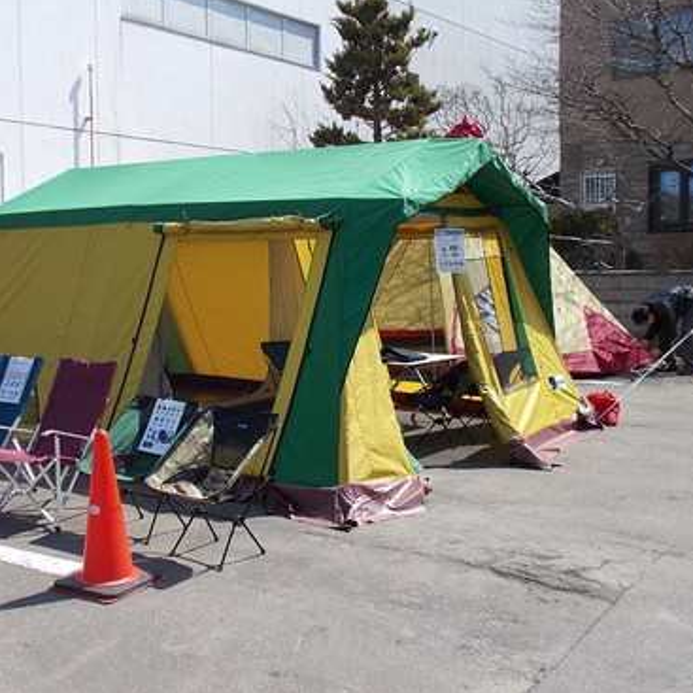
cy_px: 345
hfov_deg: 35.8
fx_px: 1065
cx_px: 257
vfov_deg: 36.1
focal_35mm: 47
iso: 80
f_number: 3.9
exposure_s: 1/500
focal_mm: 6.9
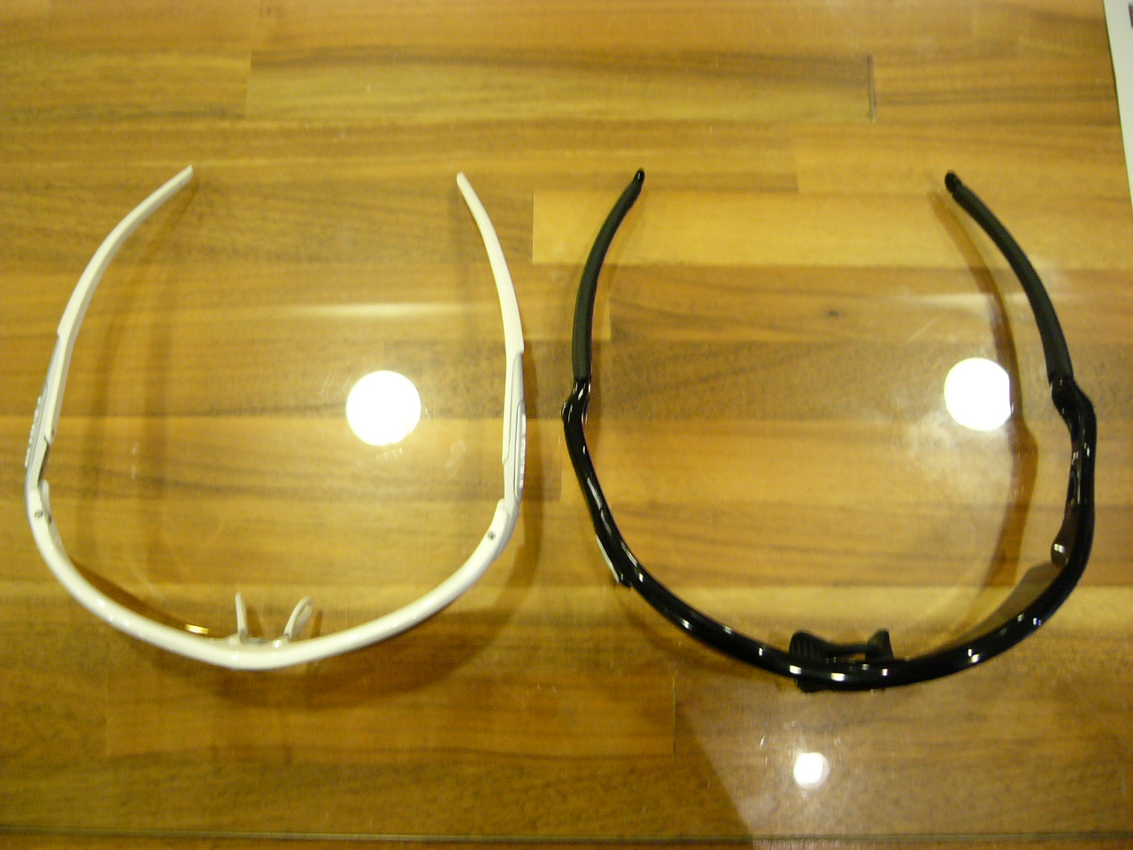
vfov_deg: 40.7
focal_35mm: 35
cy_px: 425
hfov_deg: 52.6
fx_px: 1146
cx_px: 566
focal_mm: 5.8
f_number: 2.8
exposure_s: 1/20
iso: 200
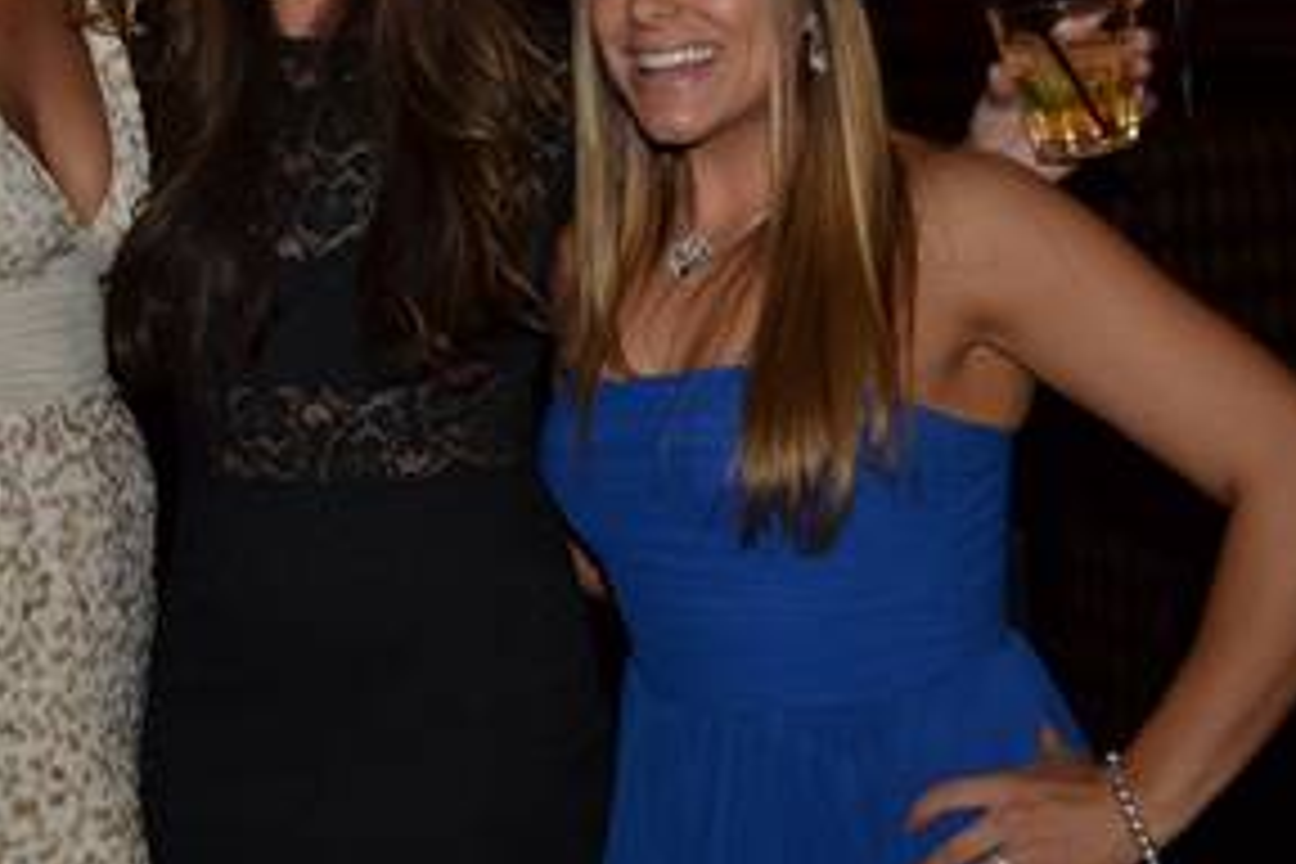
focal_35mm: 63
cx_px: 148
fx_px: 2268
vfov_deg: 21.3
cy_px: 187
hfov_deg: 30.6
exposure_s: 1/3
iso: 400
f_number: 4
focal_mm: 22
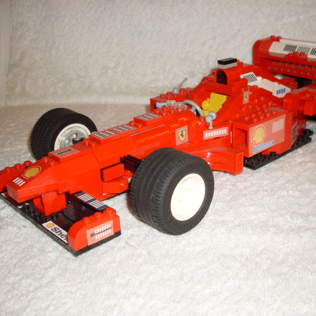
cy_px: 158
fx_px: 465
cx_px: 188
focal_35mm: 45
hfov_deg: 37.4
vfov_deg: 37.6
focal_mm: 6.3
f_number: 2.8
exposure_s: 1/45
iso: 100
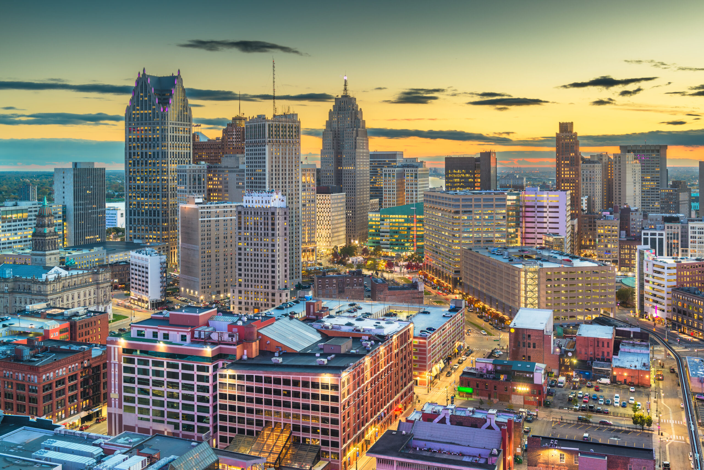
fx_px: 743
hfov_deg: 50.7
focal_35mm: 38
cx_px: 352
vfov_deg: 35.1
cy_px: 235
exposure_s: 6
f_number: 8
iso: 64
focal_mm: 38
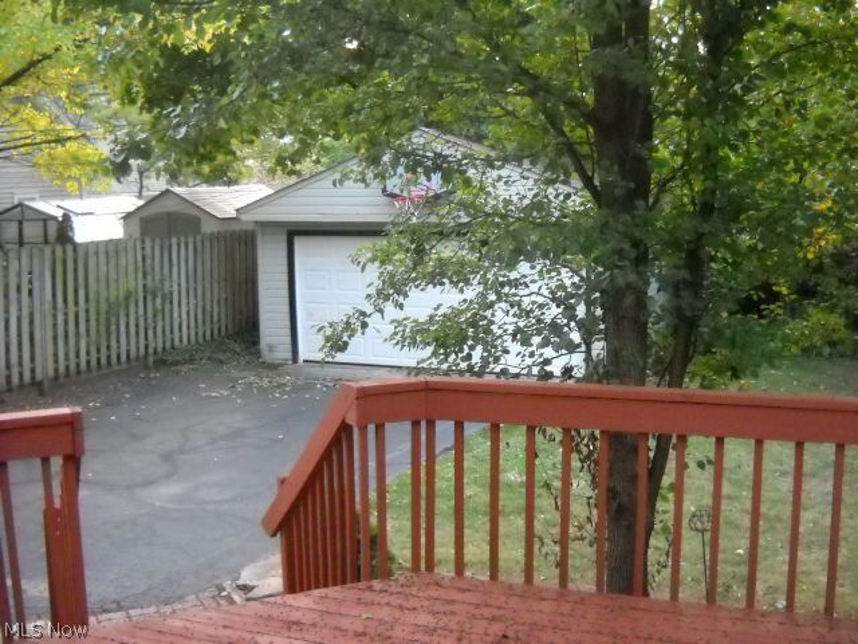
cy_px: 322
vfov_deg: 35.1
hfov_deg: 45.8
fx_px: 1016
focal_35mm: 41
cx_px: 429
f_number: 3.1
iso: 800
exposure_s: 1/76
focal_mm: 6.72
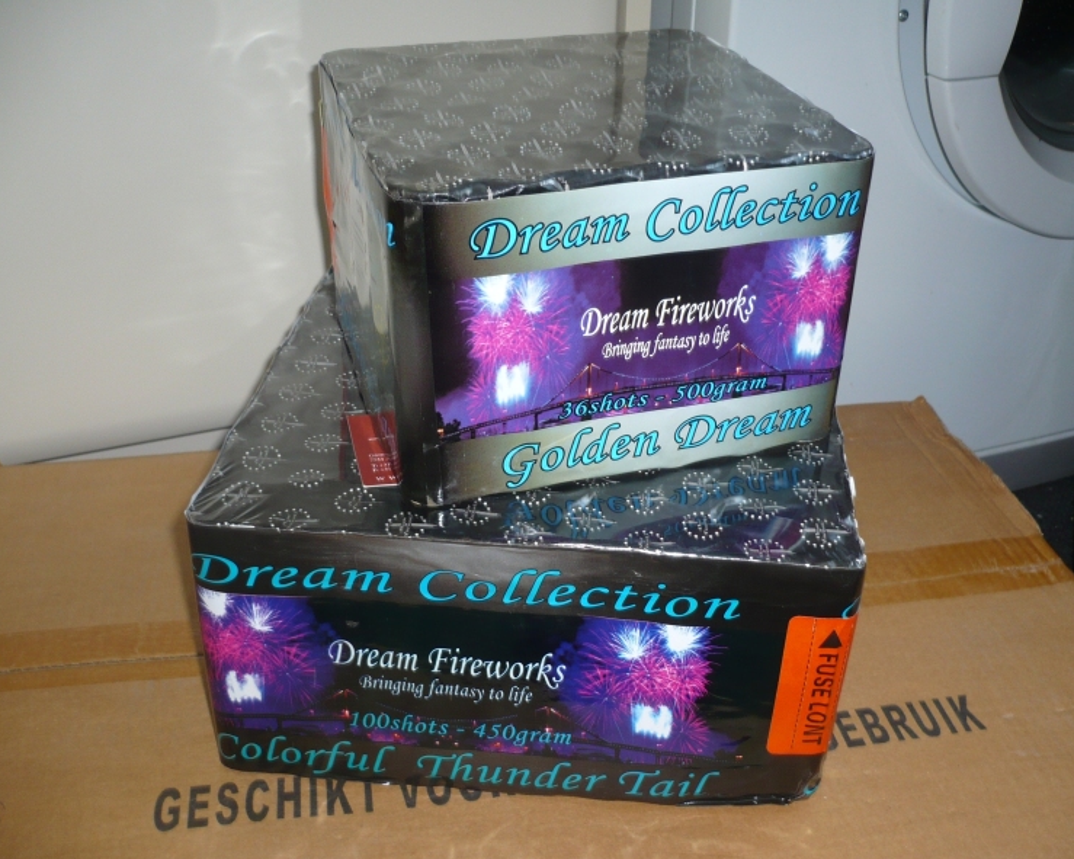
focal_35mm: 37
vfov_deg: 40.1
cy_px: 427
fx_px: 1176
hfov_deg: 49.1
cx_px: 562
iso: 100
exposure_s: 1/30
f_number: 2.8
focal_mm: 5.8
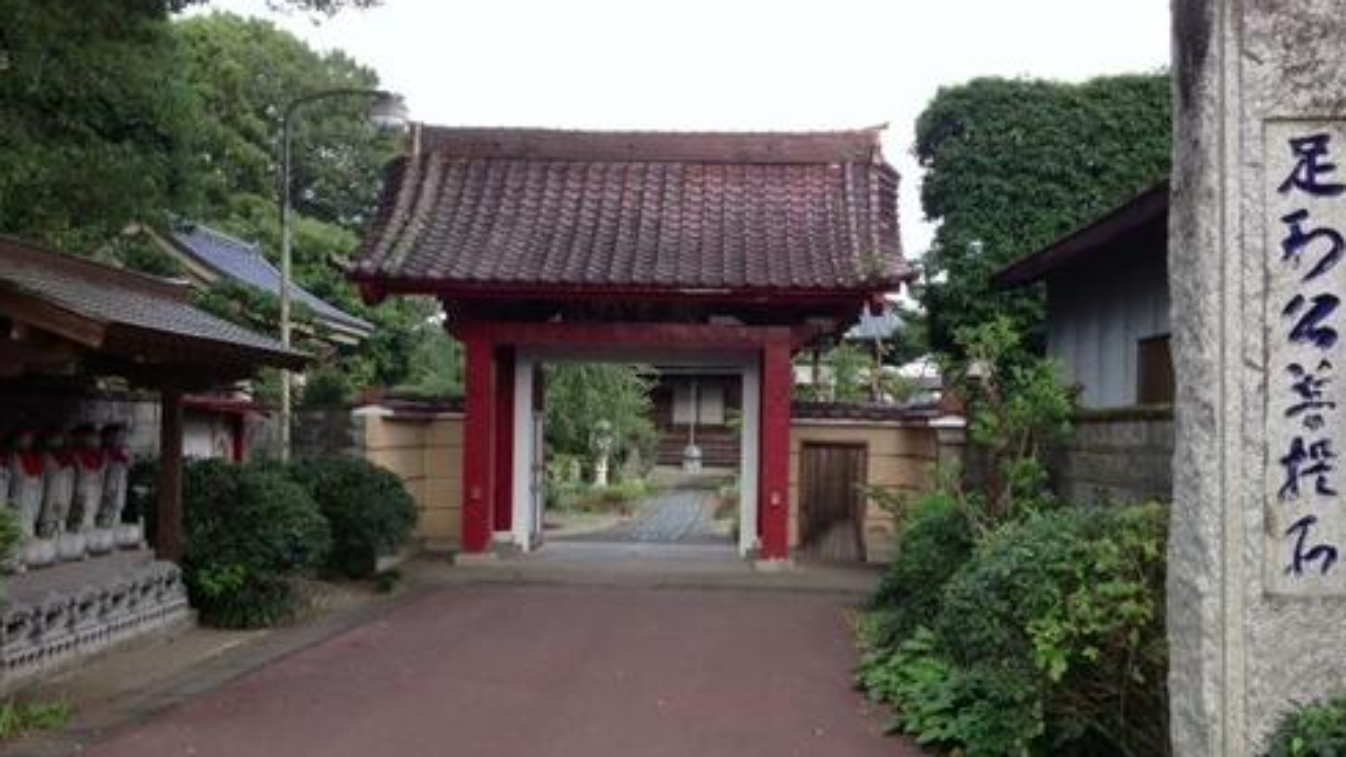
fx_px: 1392
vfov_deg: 30.4
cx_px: 685
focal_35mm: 39
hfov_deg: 51.6
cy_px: 417
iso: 50
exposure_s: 1/249
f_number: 2.4
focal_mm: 4.28
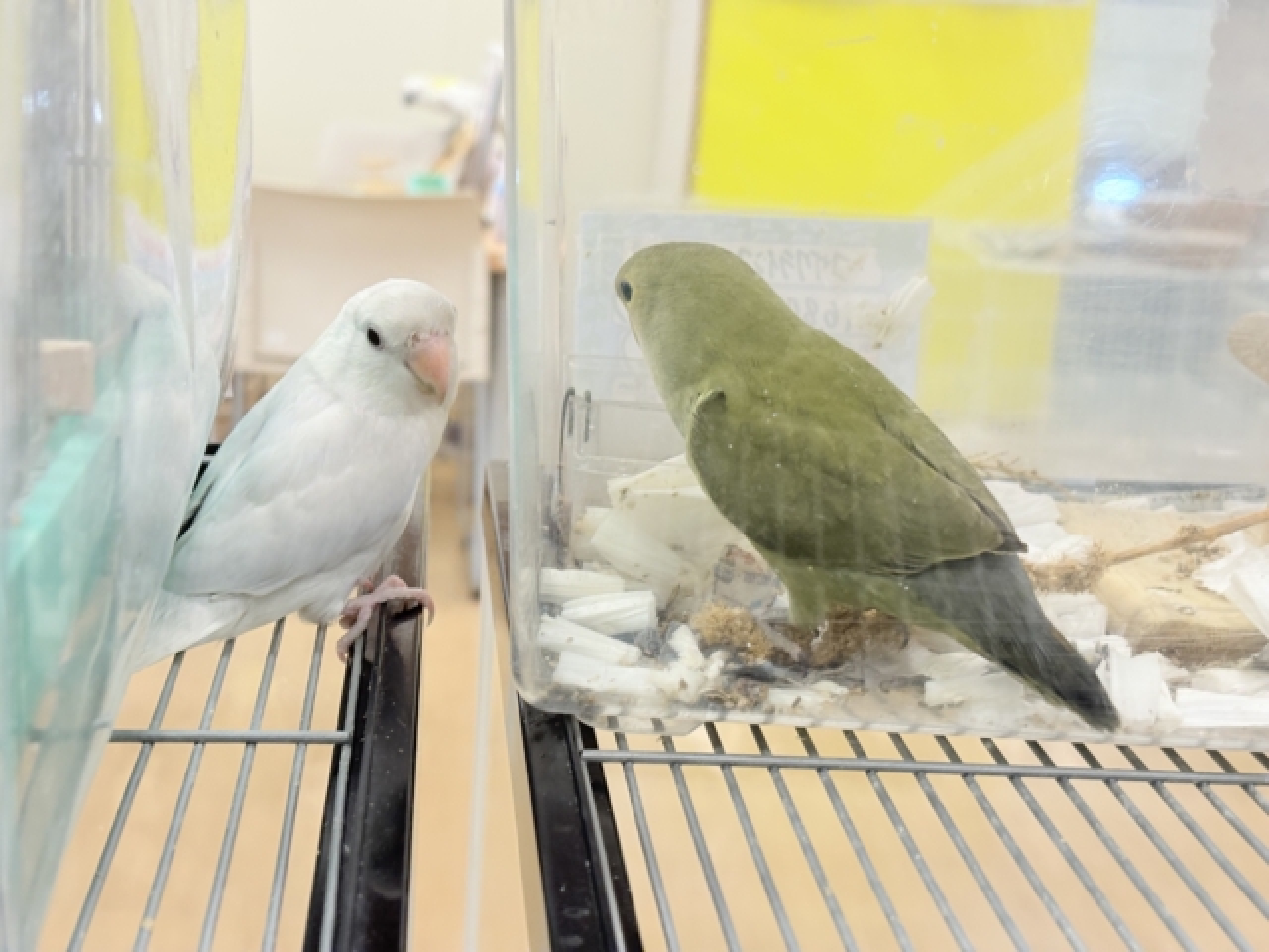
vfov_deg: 28.0
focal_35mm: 52
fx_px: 1906
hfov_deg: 36.8
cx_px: 634
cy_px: 476
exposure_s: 1/100
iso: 125
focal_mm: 5.96
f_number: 1.6
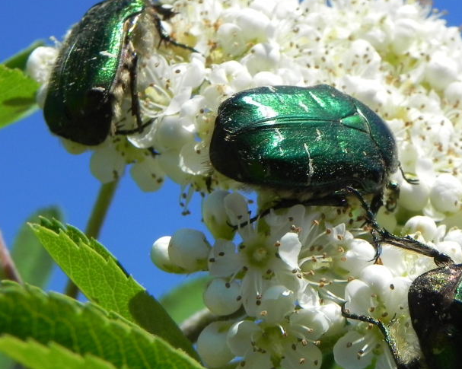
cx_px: 311
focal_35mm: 140
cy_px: 183
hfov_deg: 13.7
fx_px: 1913
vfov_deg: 11.0
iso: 160
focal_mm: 15.1
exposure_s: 1/572
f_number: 7.1
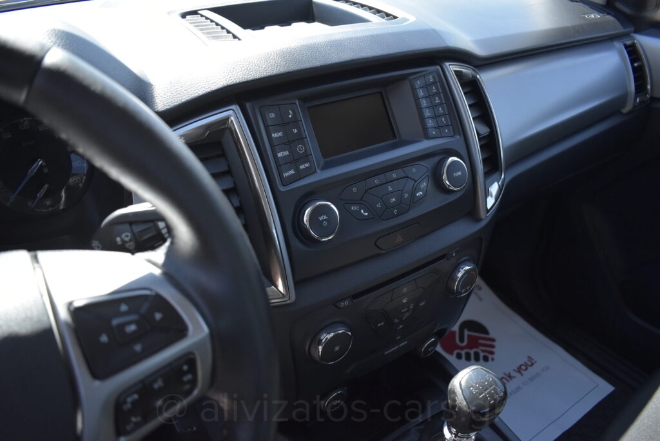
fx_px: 495
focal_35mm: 27
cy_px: 220
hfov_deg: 67.4
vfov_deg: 48.0
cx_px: 330
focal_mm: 18
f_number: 3.5
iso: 1600
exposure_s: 1/1250
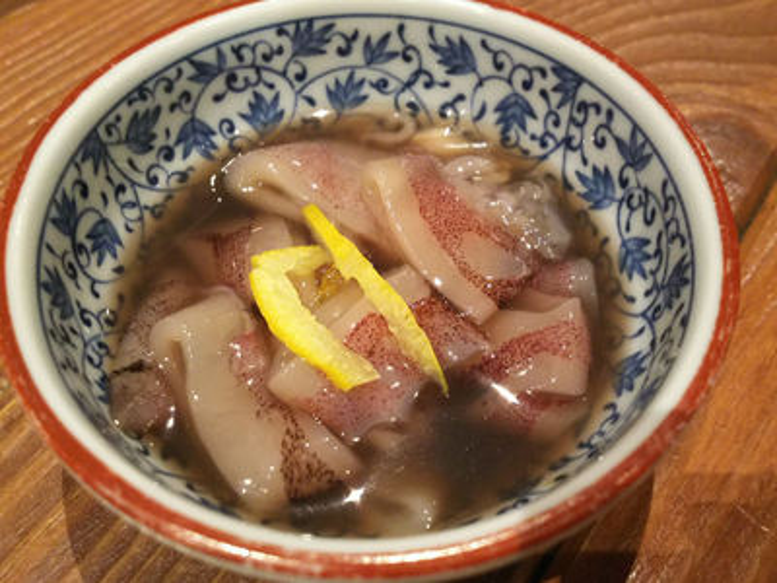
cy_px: 292
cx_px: 388
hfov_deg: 65.3
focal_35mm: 27
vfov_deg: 51.4
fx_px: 606
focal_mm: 4.2
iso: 320
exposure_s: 1/33
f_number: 1.9
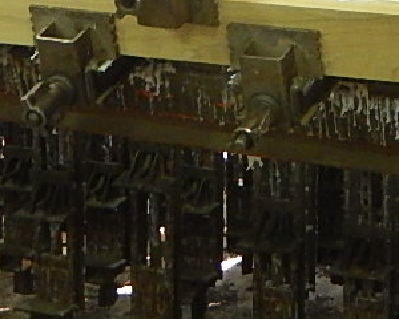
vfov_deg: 11.4
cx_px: 358
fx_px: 1535
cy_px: -169
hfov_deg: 14.7
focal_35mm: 130
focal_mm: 4.5
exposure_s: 1/30
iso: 360
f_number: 3.4
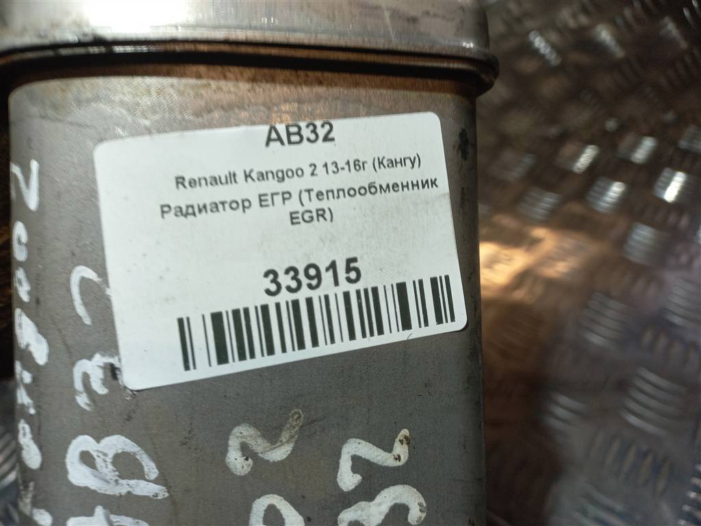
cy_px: 263
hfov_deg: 69.4
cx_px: 350
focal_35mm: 25
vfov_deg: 54.9
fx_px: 506
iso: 64
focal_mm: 4.6
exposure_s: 1/50
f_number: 1.8
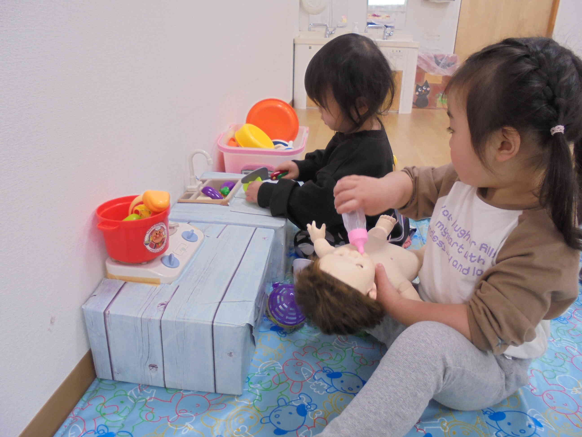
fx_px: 437
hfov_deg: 67.3
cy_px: 218
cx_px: 291
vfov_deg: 53.1
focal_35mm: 26
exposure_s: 1/30
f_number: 3.5
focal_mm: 4.6
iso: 200
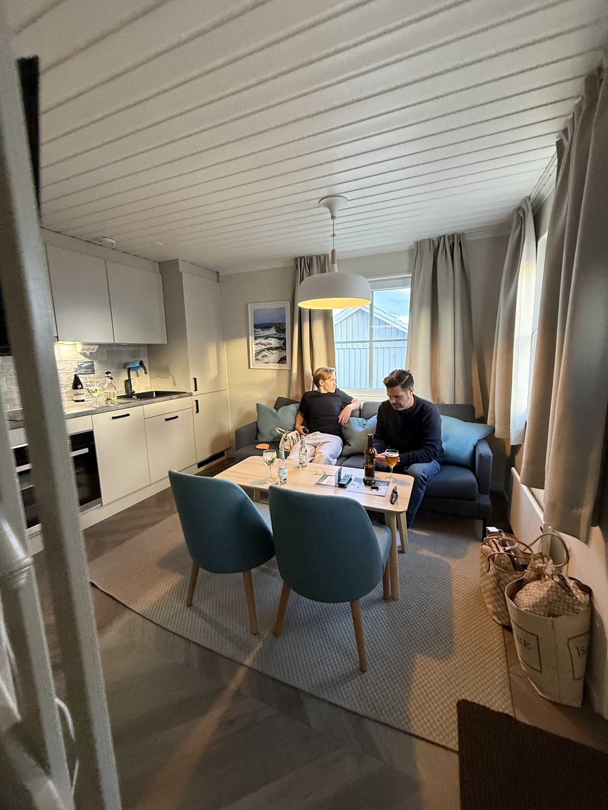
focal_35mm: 14
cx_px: 304
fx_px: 328
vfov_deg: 102.1
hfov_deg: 85.7
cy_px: 405
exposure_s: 1/50
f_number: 2.2
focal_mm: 2.22
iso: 400
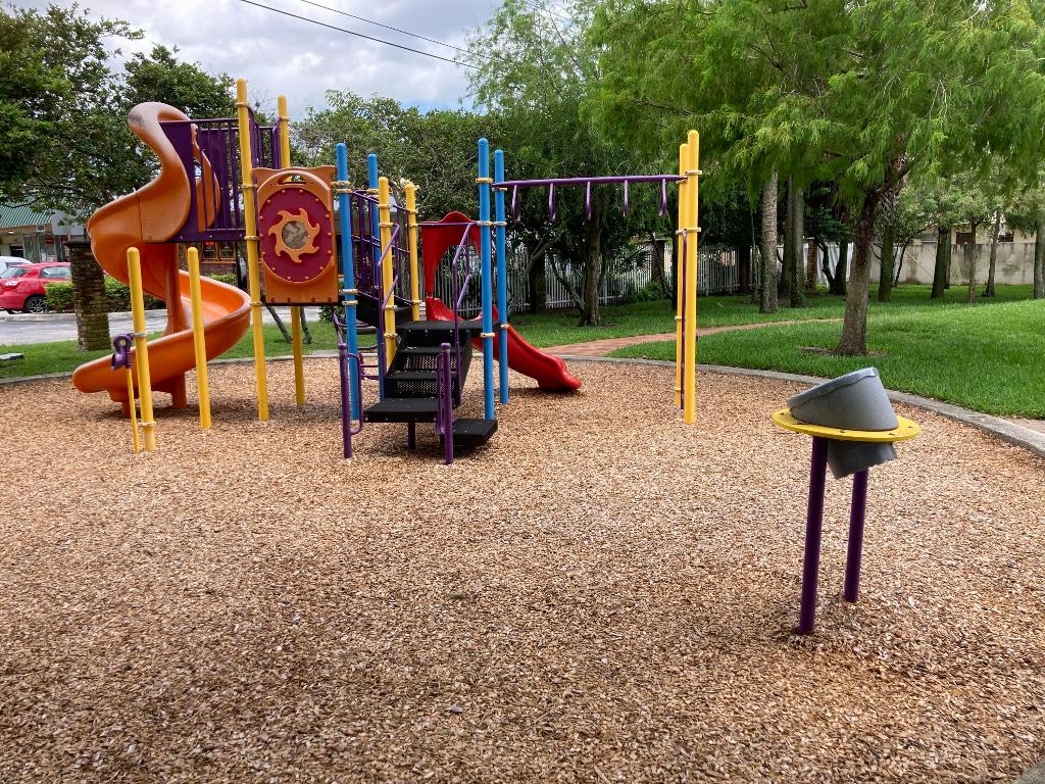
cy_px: 392
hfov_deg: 63.4
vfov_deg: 49.7
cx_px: 522
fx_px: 845
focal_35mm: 28
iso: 20
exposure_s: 1/607
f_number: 1.8
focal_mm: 3.99
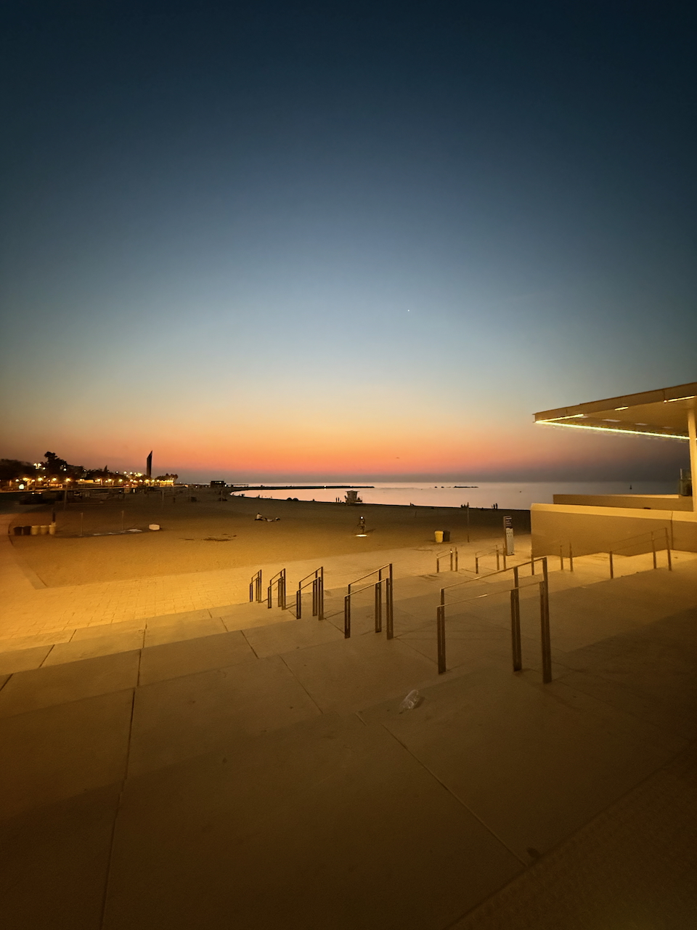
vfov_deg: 102.1
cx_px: 348
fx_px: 376
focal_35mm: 14
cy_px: 465
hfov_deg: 85.7
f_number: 2.2
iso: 1250
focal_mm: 2.22
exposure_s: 1/50
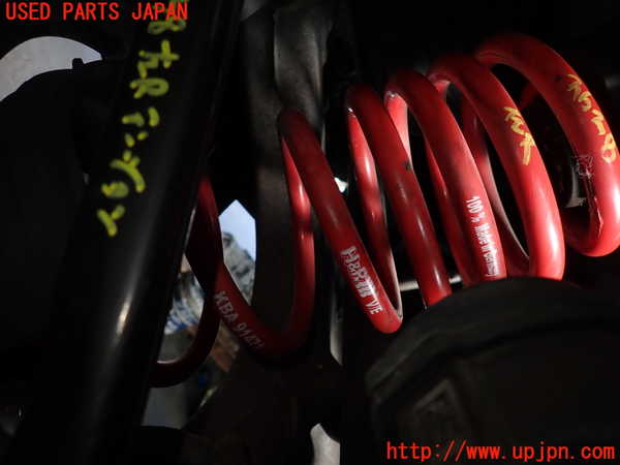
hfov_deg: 69.4
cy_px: 232
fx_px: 448
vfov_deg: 54.9
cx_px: 310
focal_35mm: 25
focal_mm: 4.5
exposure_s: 1/100
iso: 100
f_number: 2
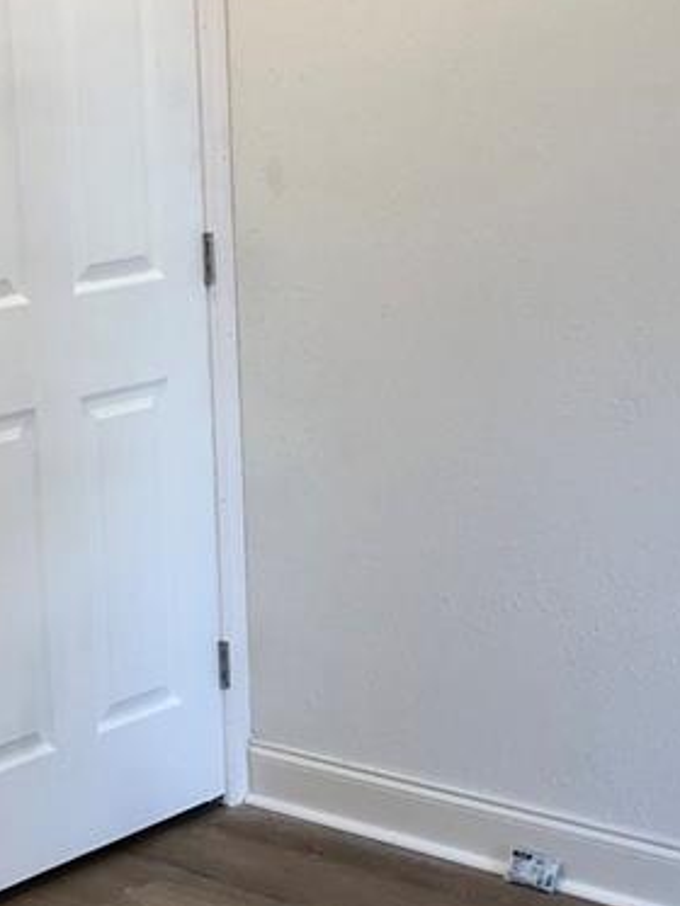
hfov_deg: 16.4
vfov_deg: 21.7
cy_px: 612
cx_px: 308
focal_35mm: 90
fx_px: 2356
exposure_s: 1/40
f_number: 1.8
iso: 25
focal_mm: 4
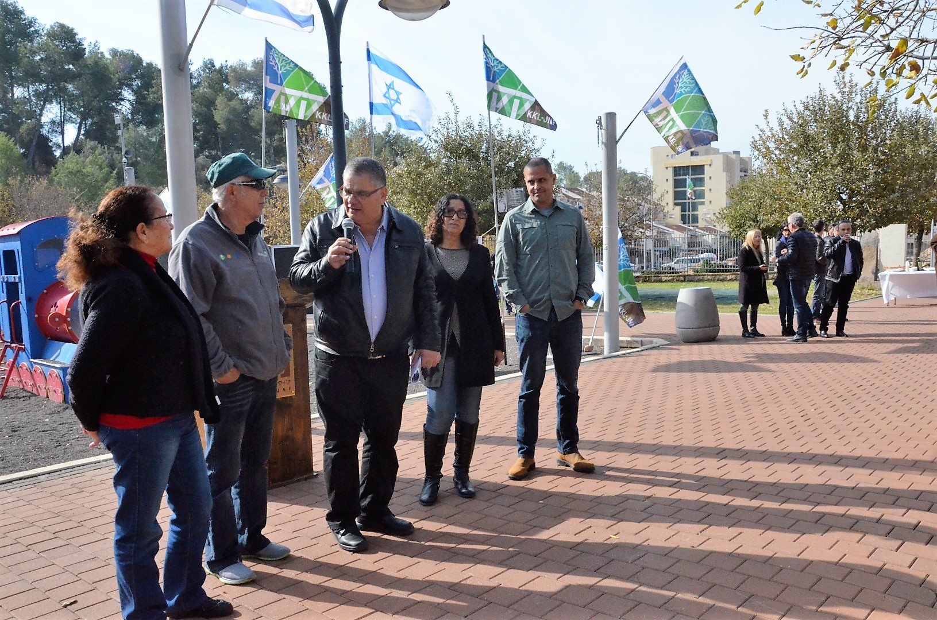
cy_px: 310
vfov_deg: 47.7
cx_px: 468
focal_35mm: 27
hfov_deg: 67.5
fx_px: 701
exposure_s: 1/1250
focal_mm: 18
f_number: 18
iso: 4000
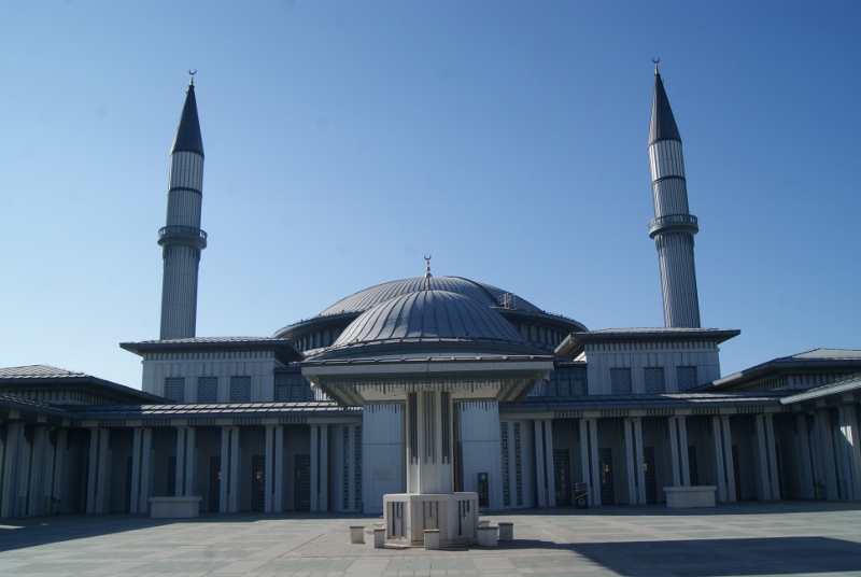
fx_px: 719
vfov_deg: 43.7
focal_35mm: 30
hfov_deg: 61.9
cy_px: 288
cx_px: 430
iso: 100
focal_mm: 20
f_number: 10
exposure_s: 1/200
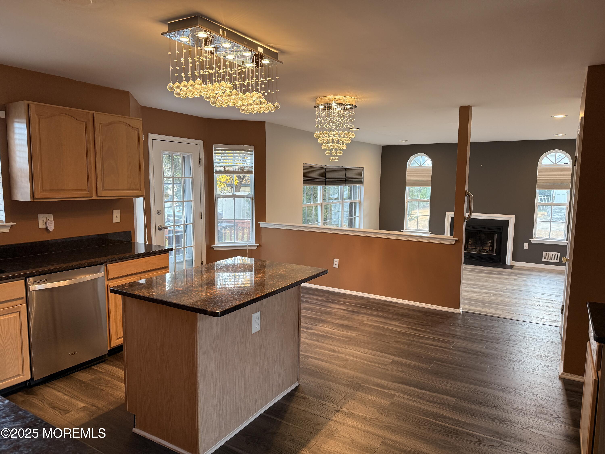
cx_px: 302
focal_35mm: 24
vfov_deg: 56.8
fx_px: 419
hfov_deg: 71.6
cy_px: 227
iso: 200
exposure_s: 1/120
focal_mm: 6.76
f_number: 1.78
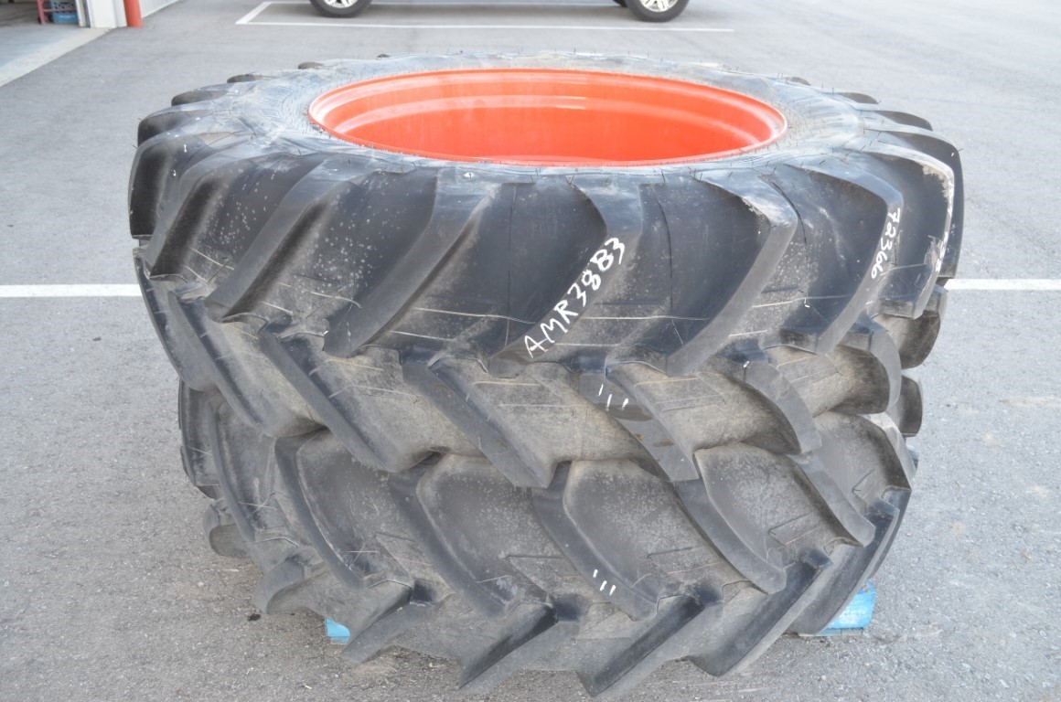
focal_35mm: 33
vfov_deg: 39.8
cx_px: 530
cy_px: 351
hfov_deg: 57.3
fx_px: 970
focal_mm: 22
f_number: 5.6
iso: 400
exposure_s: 1/125
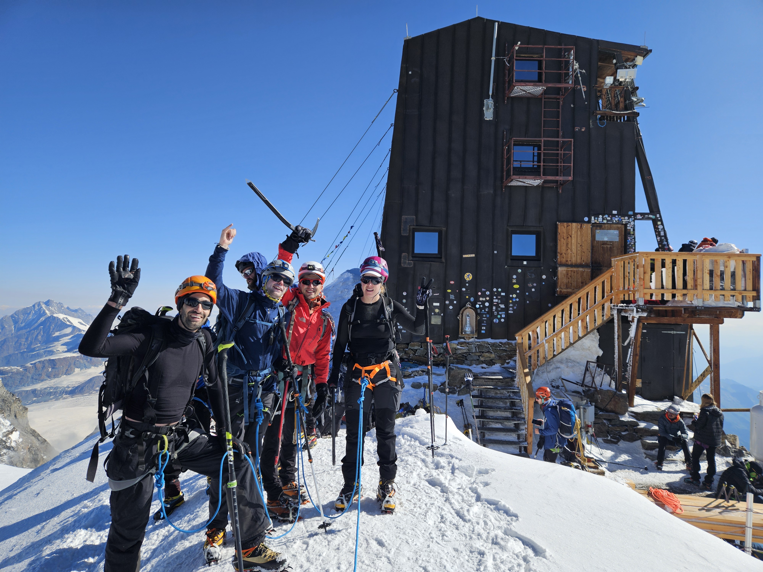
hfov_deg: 73.9
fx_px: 507
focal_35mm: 23
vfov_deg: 58.9
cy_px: 286
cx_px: 382
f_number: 1.8
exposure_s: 1/2192
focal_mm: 5.4
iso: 25
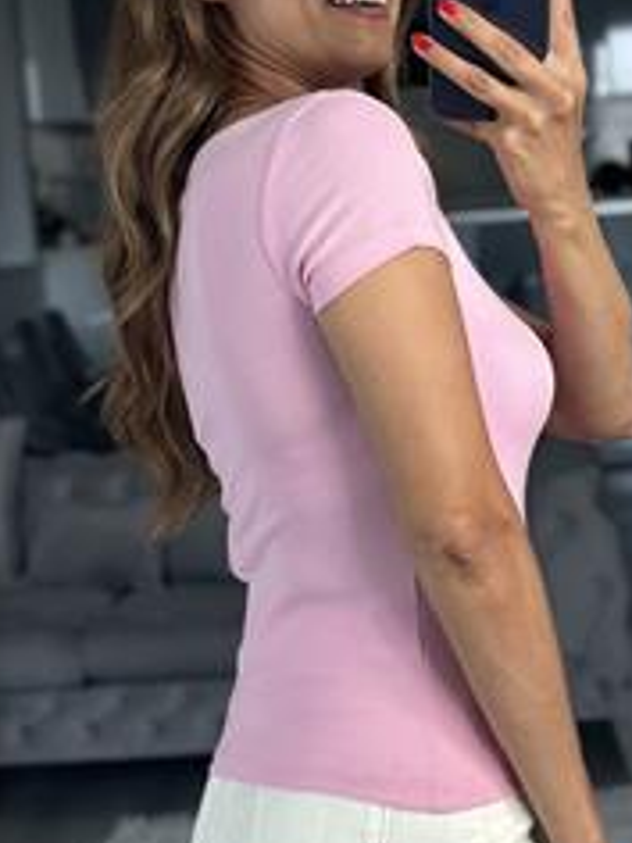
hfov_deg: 14.3
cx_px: 407
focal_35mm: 103
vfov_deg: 19.1
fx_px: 2507
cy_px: 486
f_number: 1.78
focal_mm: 6.86
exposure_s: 1/158
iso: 80
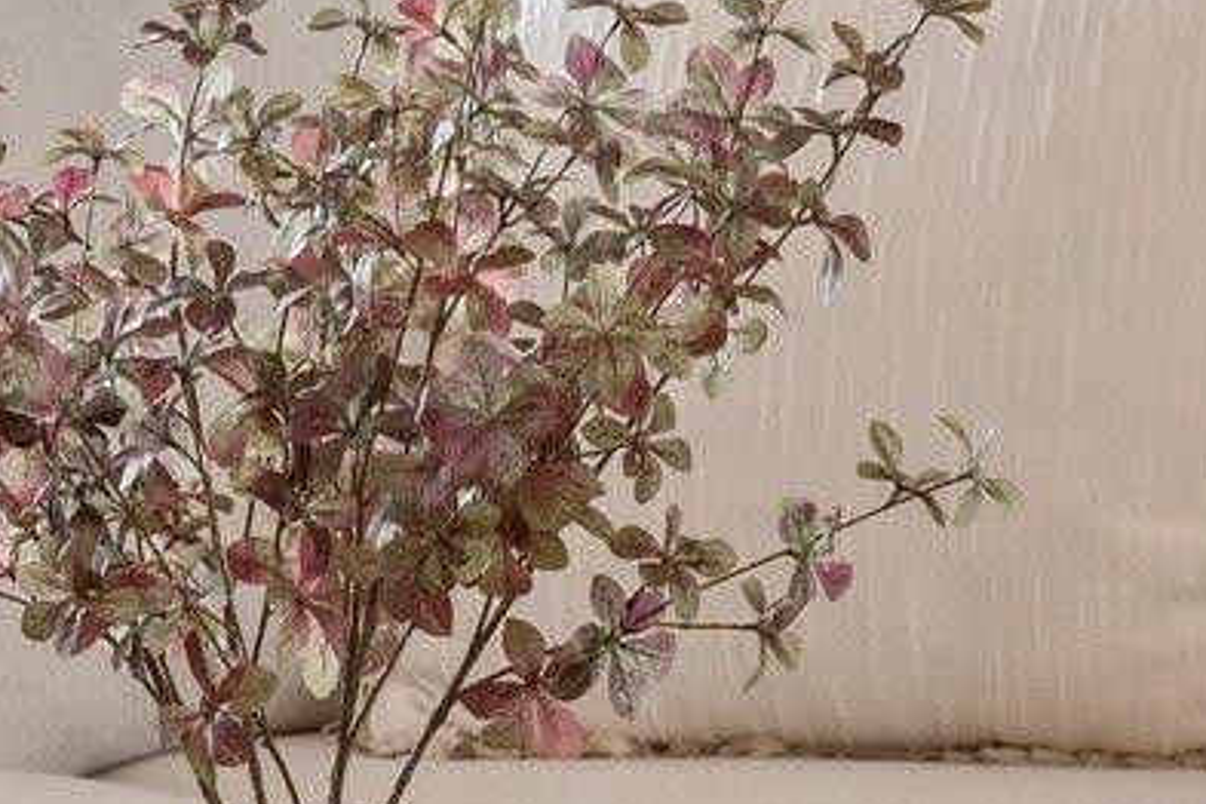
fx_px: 14839
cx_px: 267
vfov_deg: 3.1
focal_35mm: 443
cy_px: 359
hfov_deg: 4.7
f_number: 6.3
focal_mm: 85
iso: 320
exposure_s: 1/60
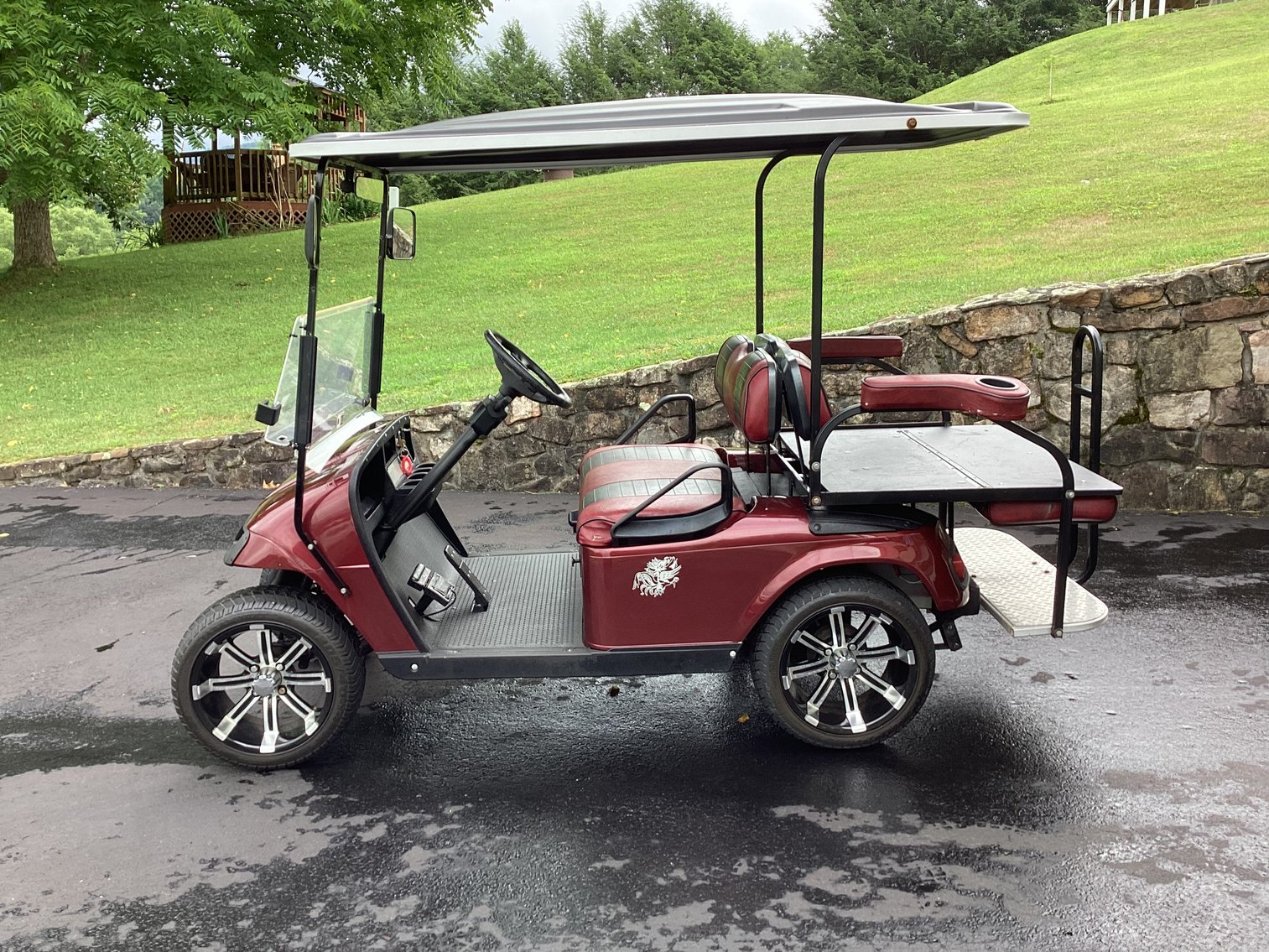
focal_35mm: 31
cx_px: 634
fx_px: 1137
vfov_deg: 45.4
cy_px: 476
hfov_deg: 58.3
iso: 25
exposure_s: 1/120
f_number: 2.4
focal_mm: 3.3
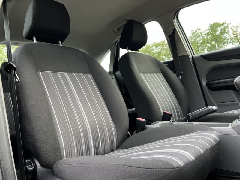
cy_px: 90
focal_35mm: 26
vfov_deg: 53.1
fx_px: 180
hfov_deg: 67.3
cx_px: 120
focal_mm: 5.7
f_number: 1.5
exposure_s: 1/121
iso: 40
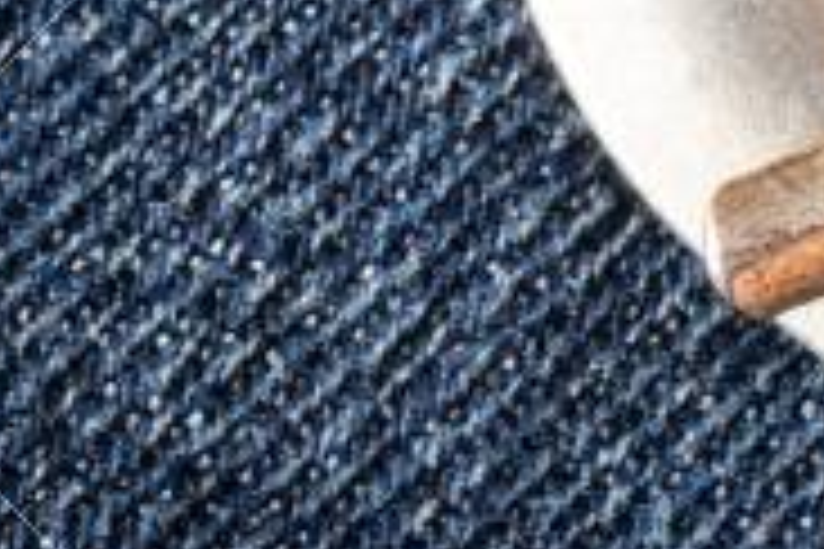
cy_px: -731
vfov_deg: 1.8
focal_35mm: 746
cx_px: 1427
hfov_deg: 2.8
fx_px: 17074
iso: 200
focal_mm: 105
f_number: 14
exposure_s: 1/160
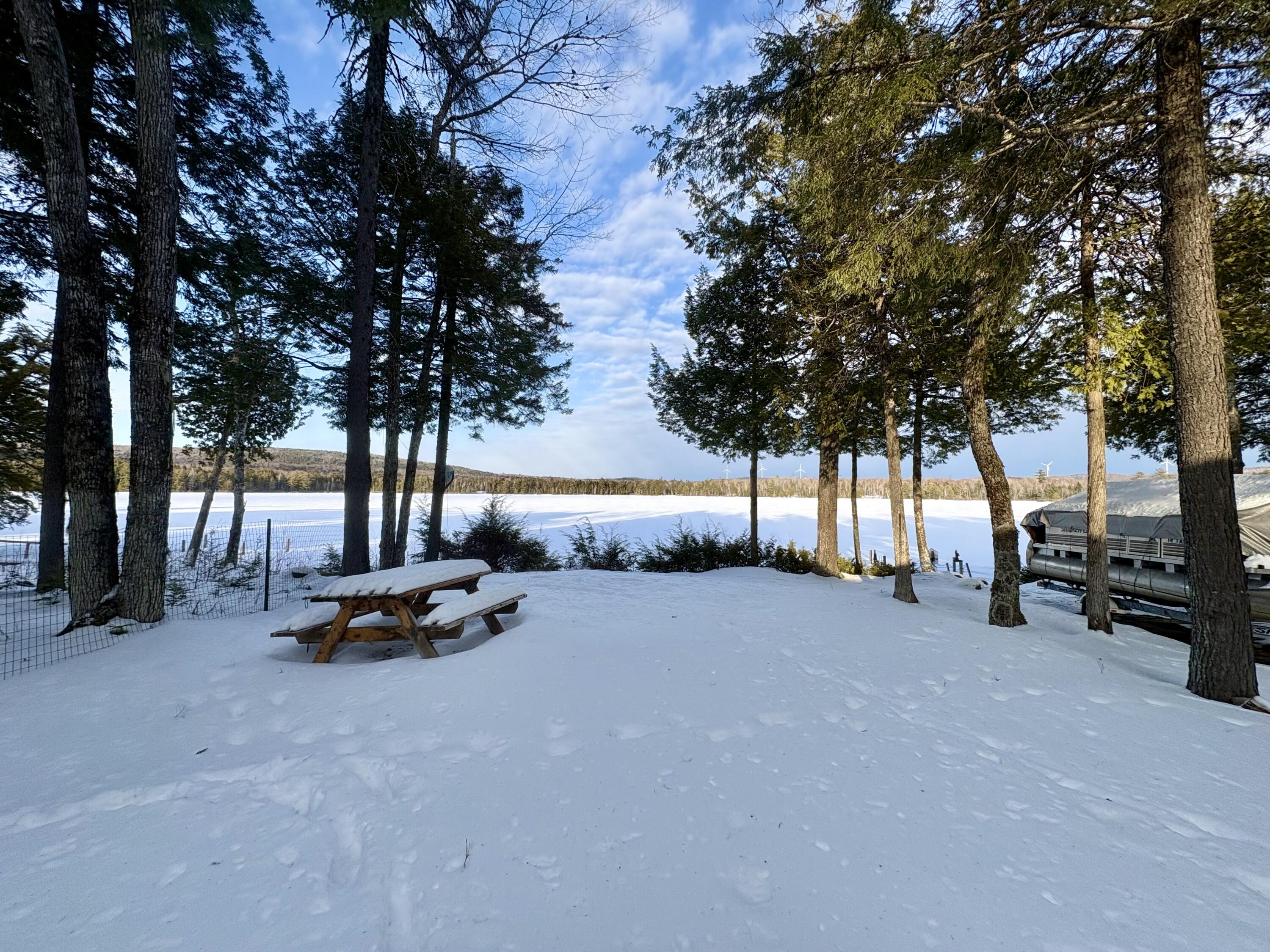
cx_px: 635
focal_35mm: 14
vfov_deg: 85.7
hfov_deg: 102.1
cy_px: 476
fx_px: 514
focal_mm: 2.22
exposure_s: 1/1198
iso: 40
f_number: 2.2
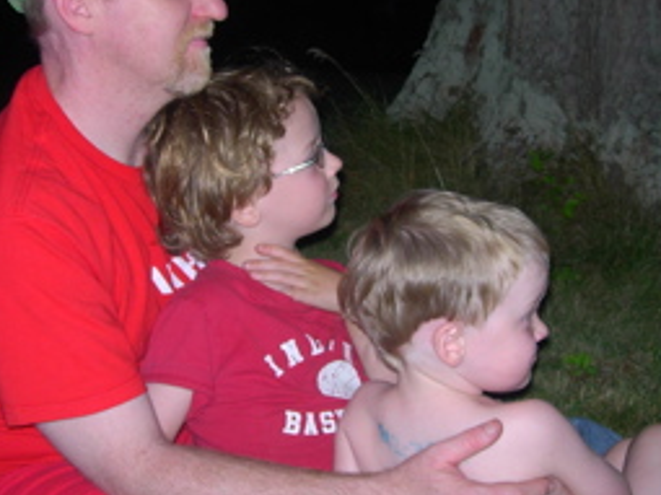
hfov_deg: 29.0
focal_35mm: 67
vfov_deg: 21.9
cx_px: 334
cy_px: 198
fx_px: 1279
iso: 79
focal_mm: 7.8
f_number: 2.8
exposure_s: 1/64
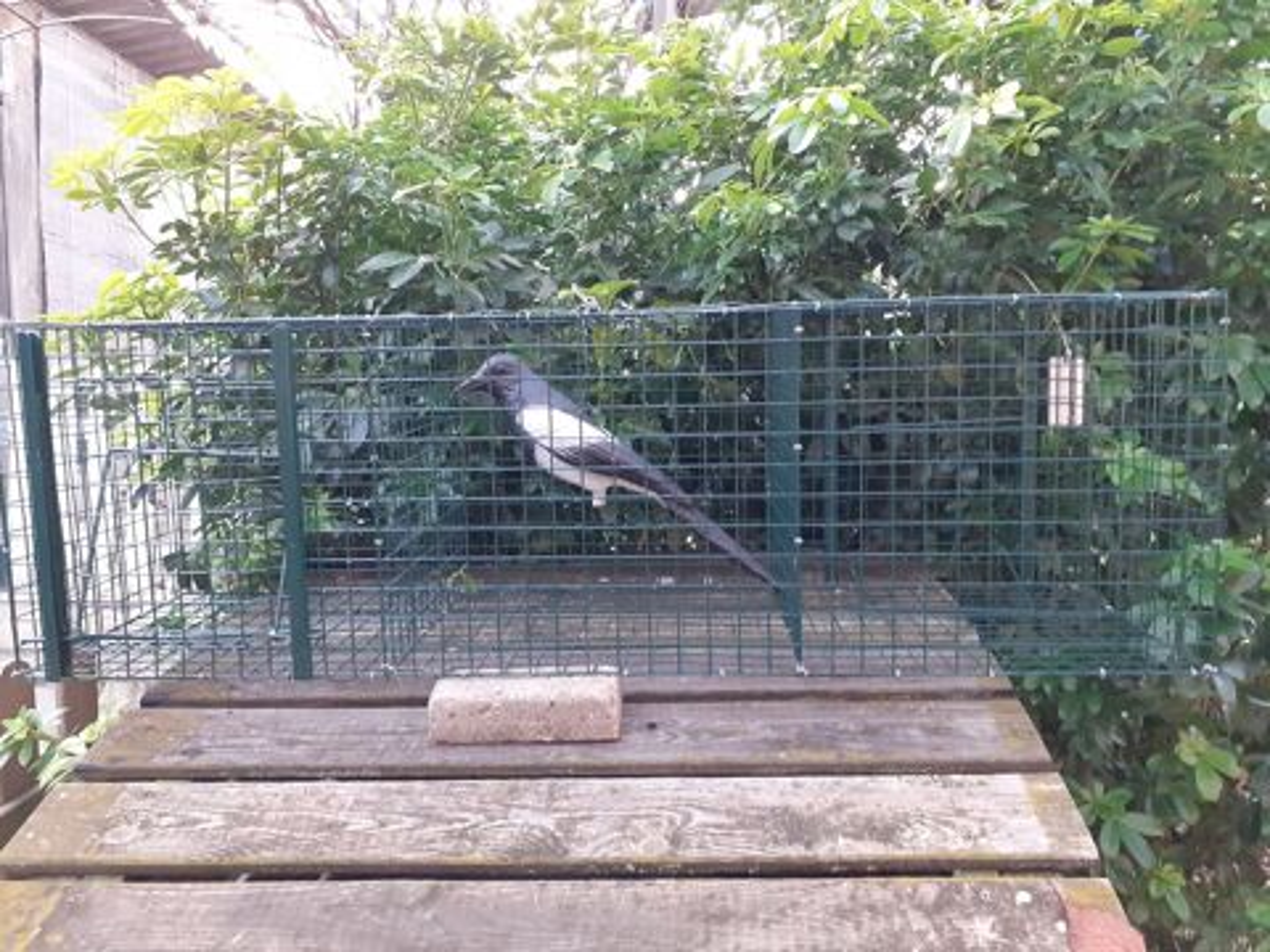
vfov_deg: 51.4
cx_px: 635
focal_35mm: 27
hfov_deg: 65.3
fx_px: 991
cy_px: 476
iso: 200
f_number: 1.9
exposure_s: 1/50
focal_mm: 3.6
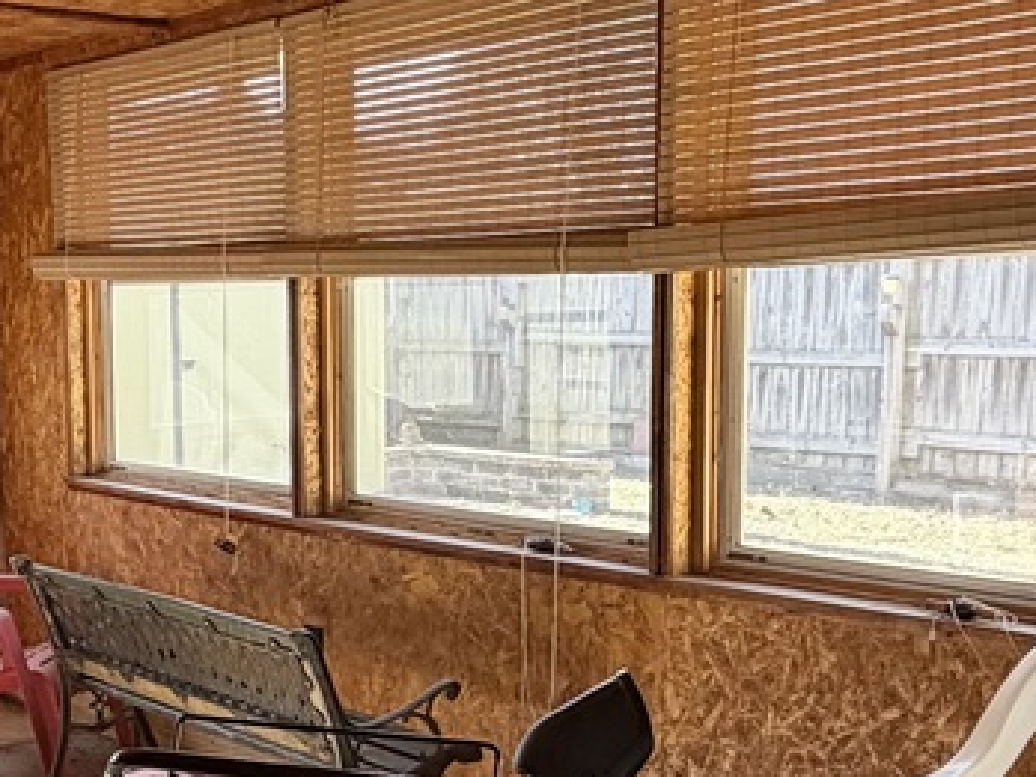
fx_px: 1736
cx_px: 89
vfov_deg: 25.1
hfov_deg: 31.6
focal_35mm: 58
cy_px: 518
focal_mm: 2.22
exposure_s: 1/121
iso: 80
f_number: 2.2
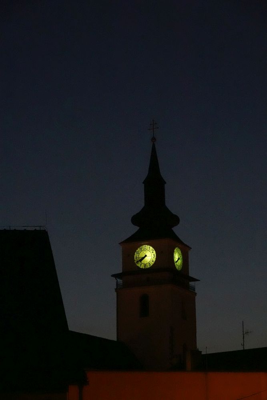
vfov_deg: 18.8
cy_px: 200
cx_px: 134
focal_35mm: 109
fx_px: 1212
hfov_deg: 12.6
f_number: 7.1
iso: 6400
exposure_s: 1/10
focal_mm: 39.61
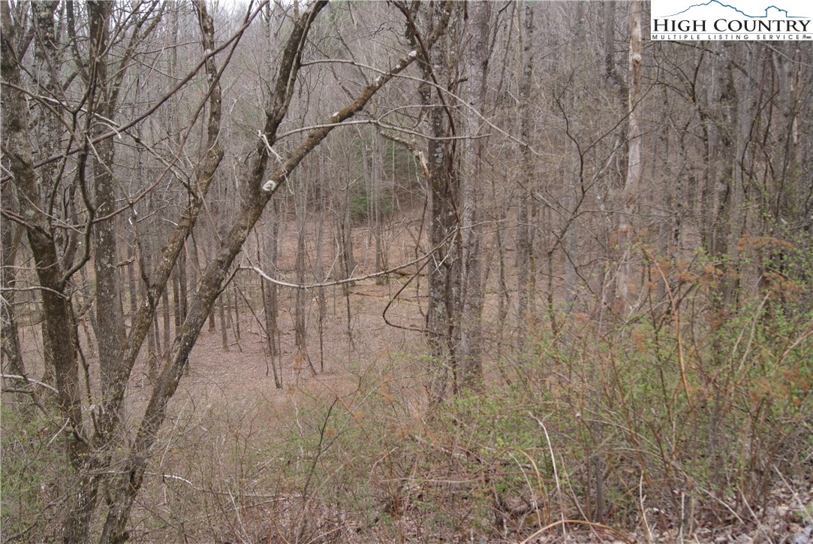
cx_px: 406
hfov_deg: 57.2
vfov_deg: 40.0
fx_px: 746
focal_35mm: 33
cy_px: 272
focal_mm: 22
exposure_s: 1/60
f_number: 5.6
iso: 100
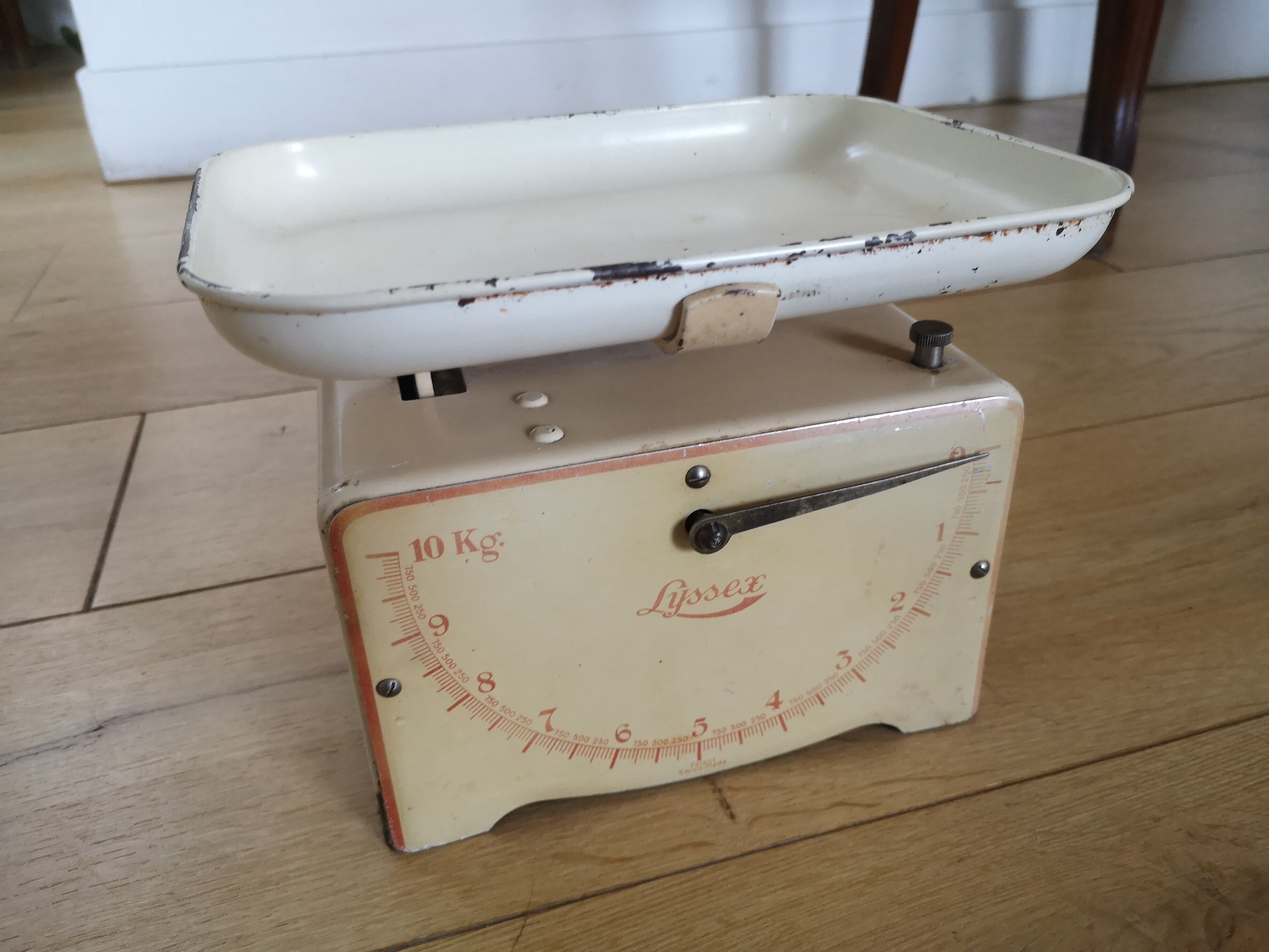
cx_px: 634
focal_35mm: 27
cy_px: 476
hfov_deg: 65.3
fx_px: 990
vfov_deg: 51.4
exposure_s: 1/33.3
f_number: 1.8
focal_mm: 3.95
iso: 200
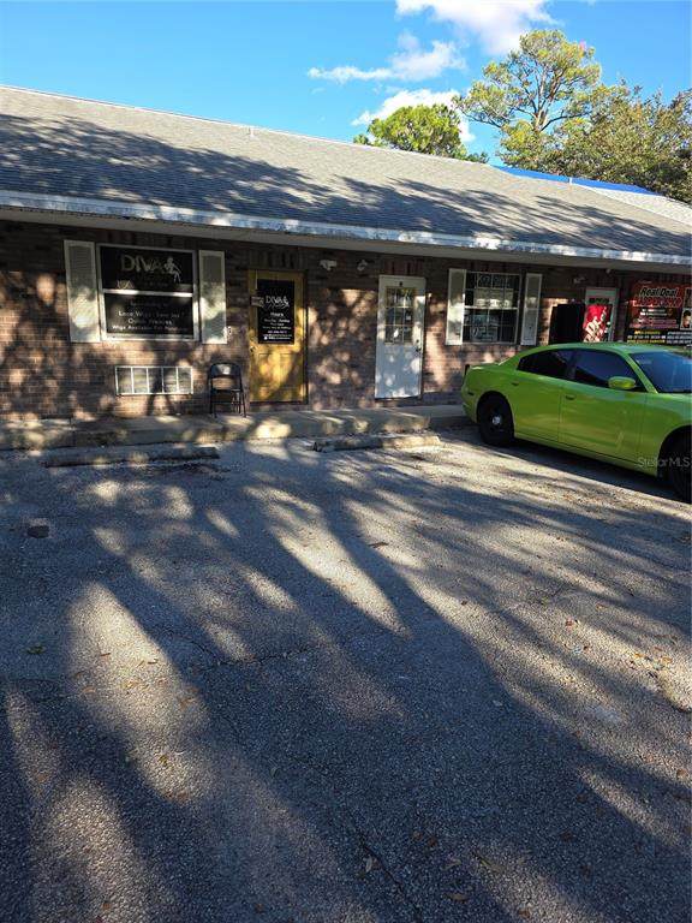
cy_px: 462
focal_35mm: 23
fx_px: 613
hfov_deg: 58.9
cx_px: 346
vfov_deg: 73.9
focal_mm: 6.3
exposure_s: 1/1332
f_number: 1.7
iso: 80
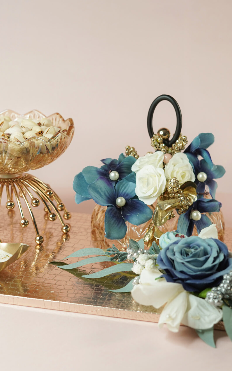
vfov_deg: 26.8
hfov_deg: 16.9
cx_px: 91
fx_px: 779
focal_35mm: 77
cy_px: 185
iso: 320
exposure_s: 1/125
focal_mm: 50
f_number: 4.5
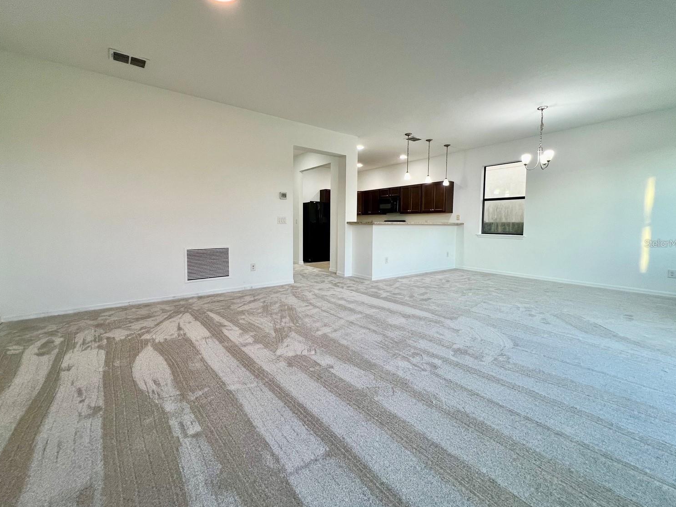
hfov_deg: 102.0
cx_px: 324
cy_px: 243
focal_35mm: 14
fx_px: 273
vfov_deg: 85.6
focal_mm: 1.57
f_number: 1.8
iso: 125
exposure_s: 1/120
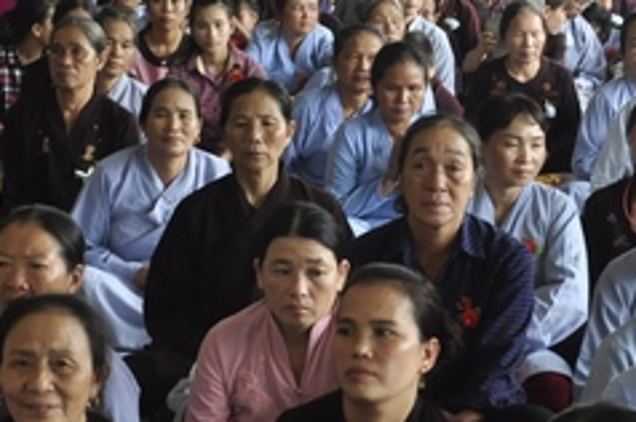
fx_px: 2893
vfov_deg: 8.3
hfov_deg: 12.5
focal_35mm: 164
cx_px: 307
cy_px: 118
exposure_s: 1/80
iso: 800
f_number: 8
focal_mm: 40
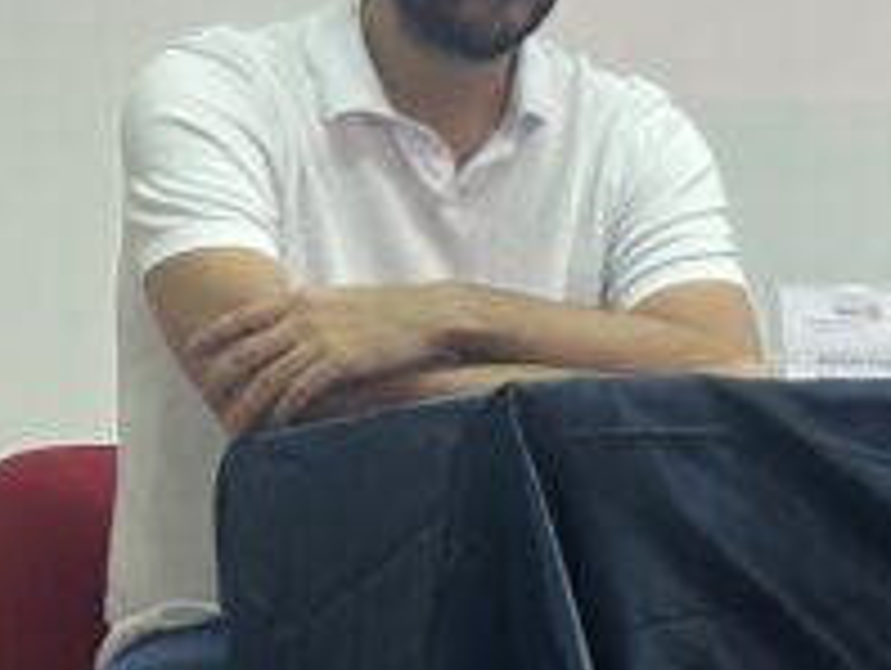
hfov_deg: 7.4
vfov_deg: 6.0
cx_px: 2290
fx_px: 6391
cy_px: 22
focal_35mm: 248
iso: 100
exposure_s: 1/50
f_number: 1.78
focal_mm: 6.86
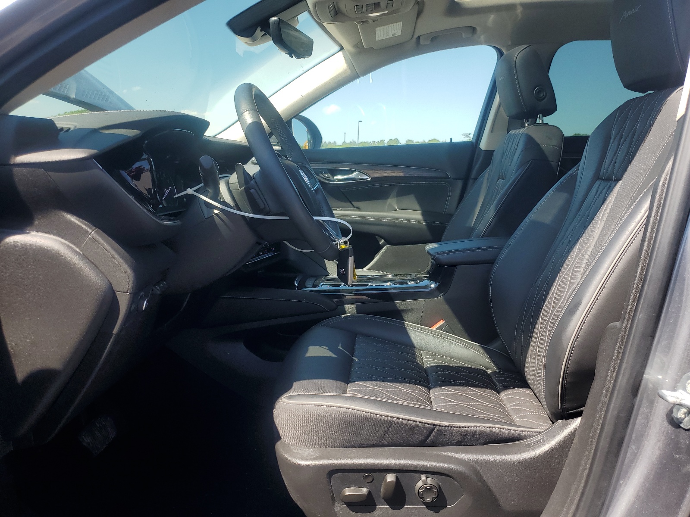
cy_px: 258
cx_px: 345
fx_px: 518
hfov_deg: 67.3
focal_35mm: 26
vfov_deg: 53.1
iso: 50
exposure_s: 1/909
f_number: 1.5
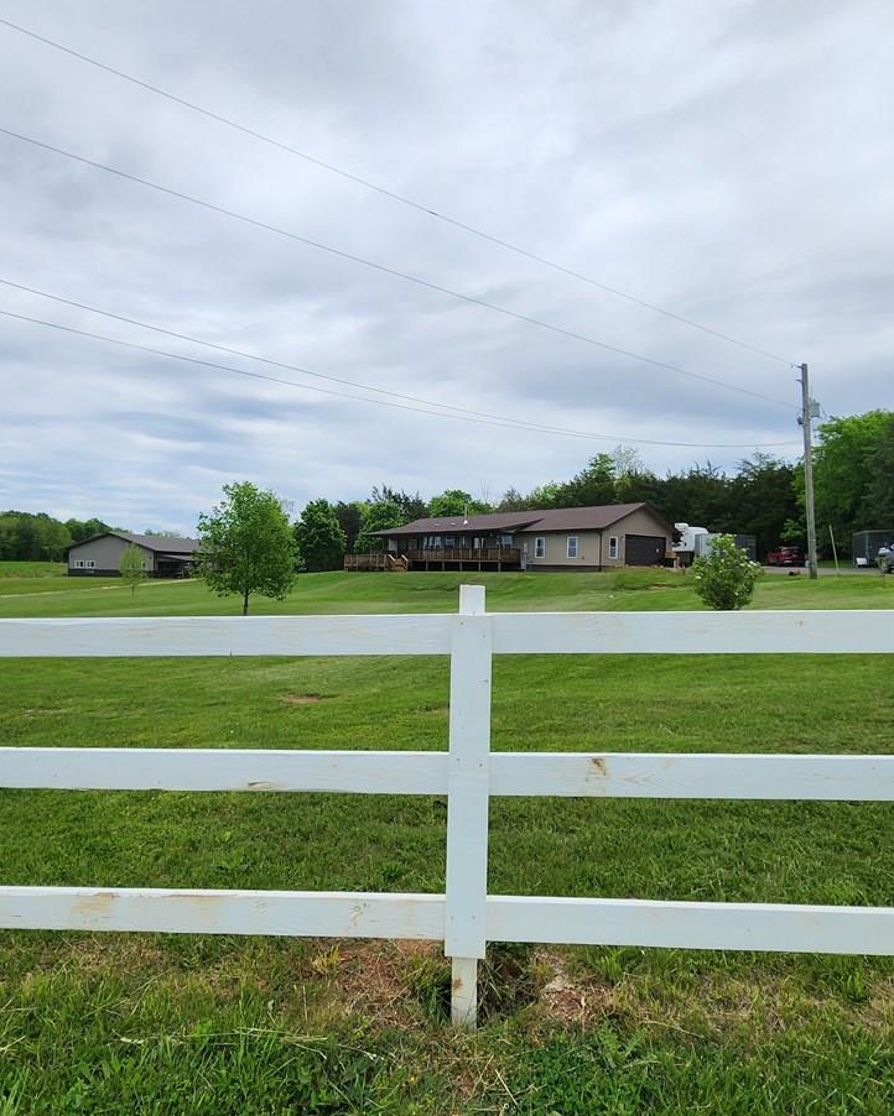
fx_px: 595
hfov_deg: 73.8
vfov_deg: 86.3
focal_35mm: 18
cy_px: 569
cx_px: 427
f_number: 2.2
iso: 50
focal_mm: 2.2
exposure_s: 1/3160
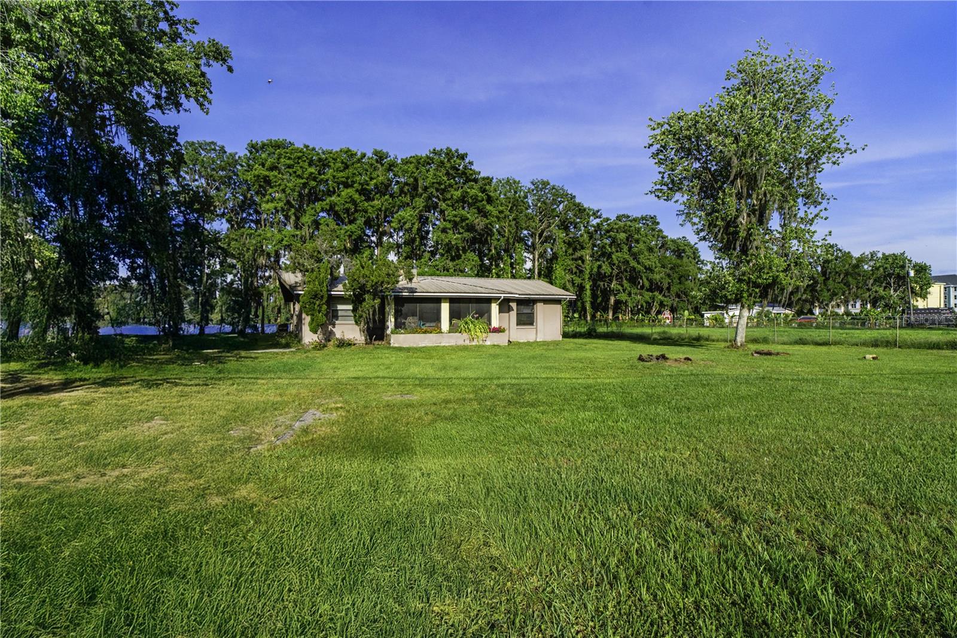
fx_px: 478
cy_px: 319
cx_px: 478
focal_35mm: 18
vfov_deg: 67.4
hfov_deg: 90.0
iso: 800
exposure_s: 1/6400
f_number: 7.1
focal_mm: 18
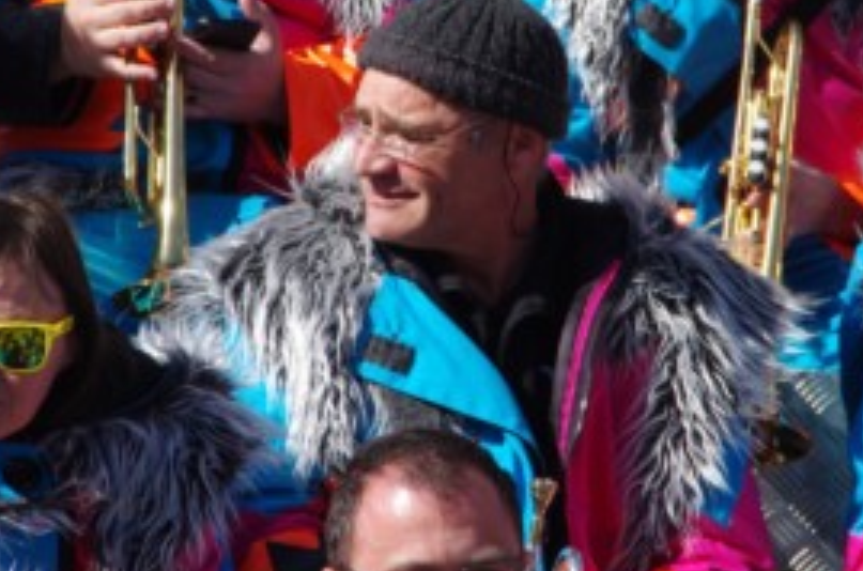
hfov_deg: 3.7
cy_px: 149
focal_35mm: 558
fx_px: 13345
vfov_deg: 2.5
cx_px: 452
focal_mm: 200
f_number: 11
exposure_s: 1/250
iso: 200
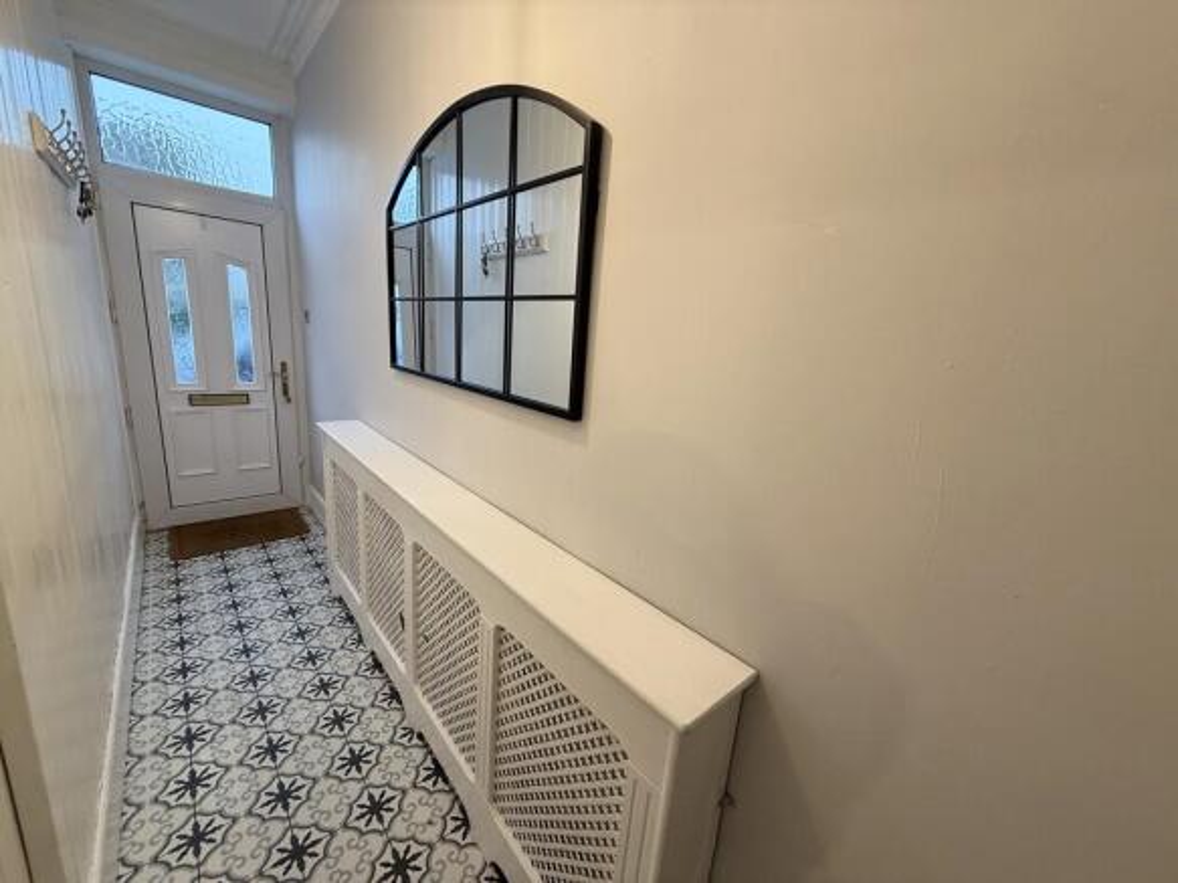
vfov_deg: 85.7
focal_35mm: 14
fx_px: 476
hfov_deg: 102.1
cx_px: 589
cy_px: 442
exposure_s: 1/50
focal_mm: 2.22
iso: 200
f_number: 2.2
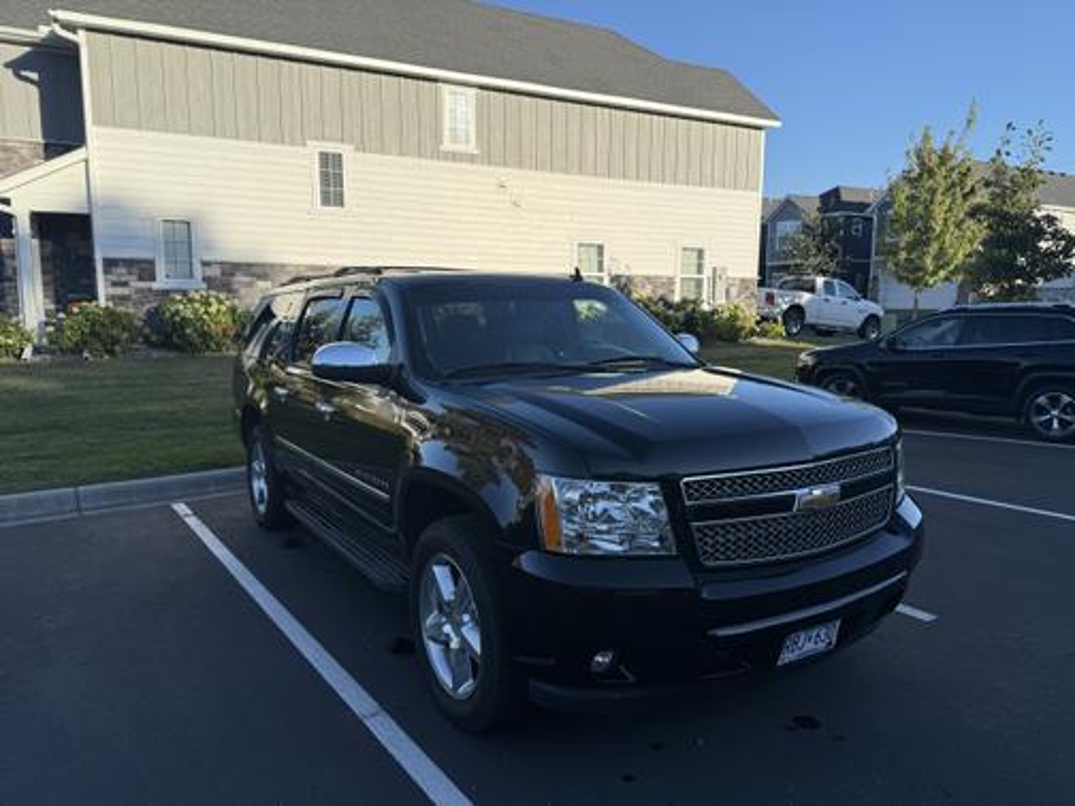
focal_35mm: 24
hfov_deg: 71.6
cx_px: 538
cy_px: 403
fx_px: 745
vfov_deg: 56.8
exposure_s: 1/3145
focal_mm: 6.76
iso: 80
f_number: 1.78
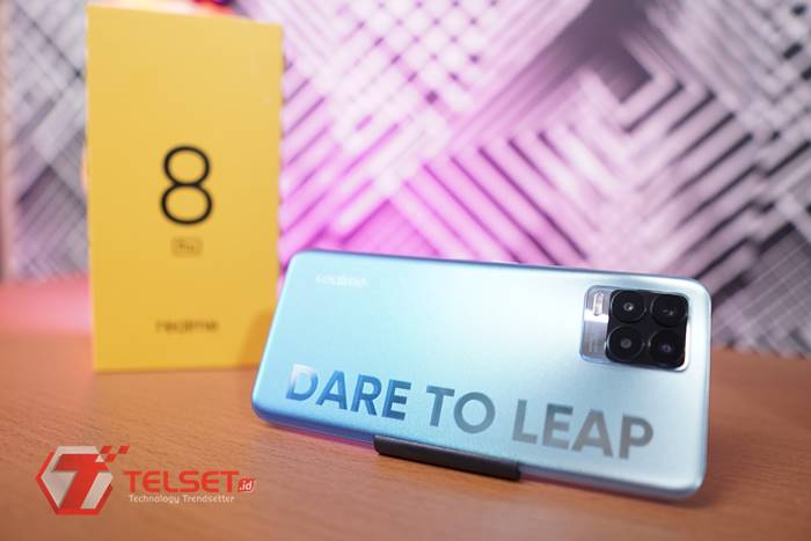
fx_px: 541
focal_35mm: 24
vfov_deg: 53.2
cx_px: 406
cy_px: 270
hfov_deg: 73.7
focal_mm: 16
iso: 400
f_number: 1.4
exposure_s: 1/250
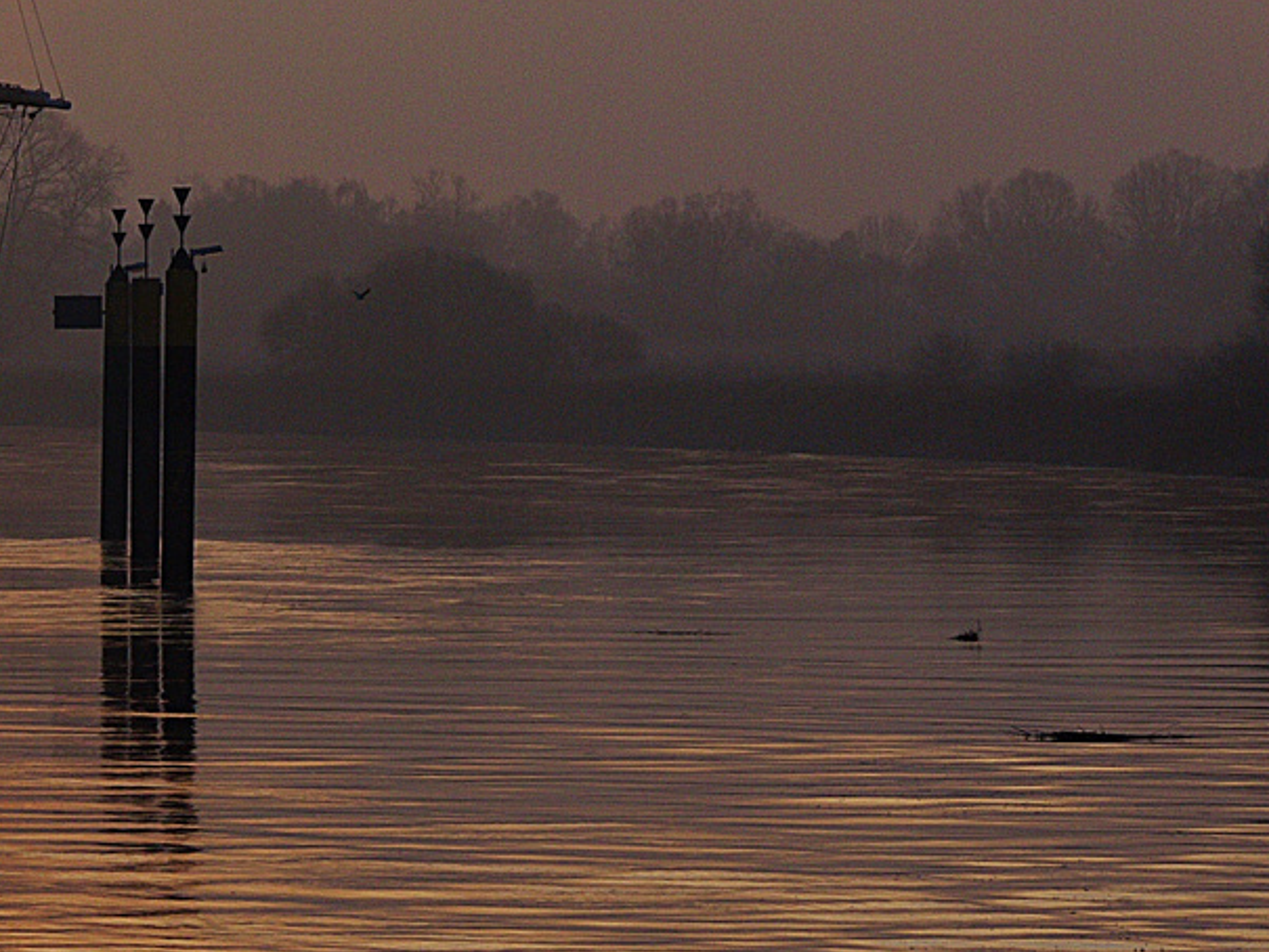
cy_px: -31
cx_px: 220
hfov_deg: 5.3
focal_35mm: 371
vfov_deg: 4.0
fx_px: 13603
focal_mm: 78
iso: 200
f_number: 11
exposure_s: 1/200
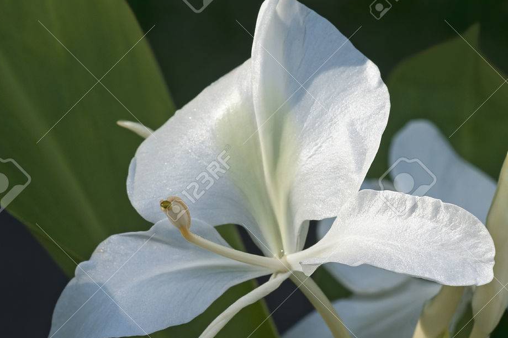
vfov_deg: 6.5
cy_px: 164
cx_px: 301
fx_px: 2991
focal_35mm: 212
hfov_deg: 9.7
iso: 100
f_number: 10
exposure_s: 1/100
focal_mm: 100
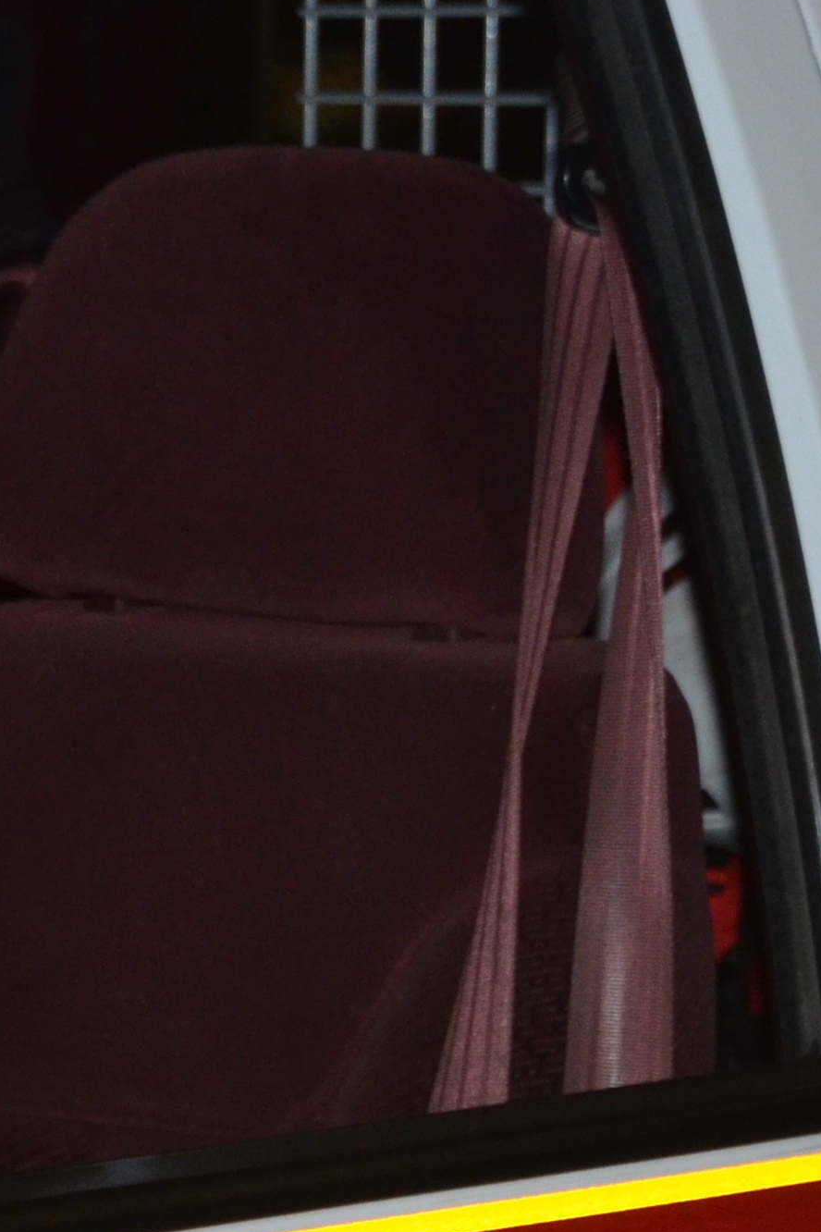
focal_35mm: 194
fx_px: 6631
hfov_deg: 7.1
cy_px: 1317
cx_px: 218
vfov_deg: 10.5
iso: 800
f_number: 4.2
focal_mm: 35
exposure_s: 1/60
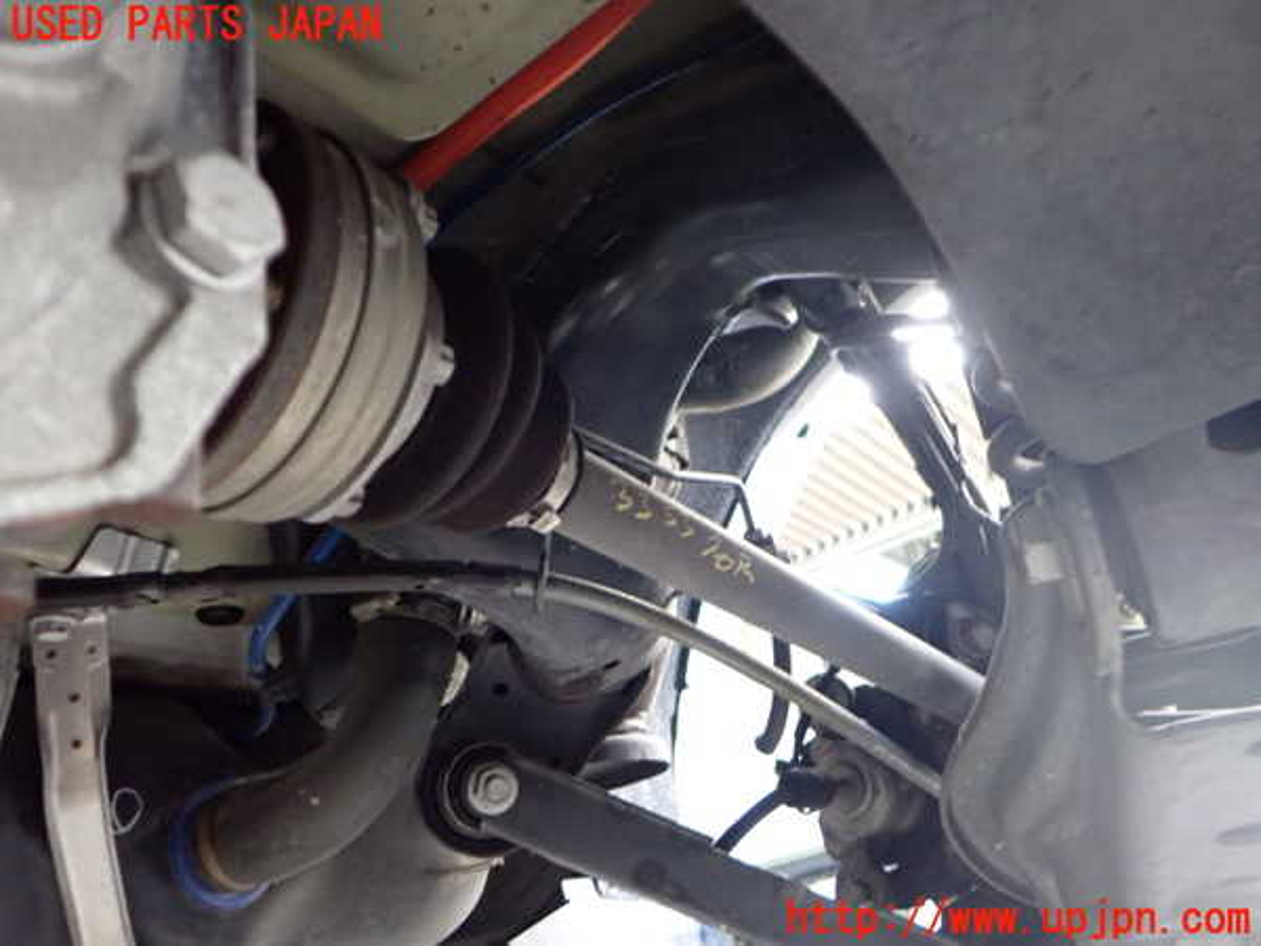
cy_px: 473
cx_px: 630
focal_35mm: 30
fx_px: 1093
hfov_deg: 60.0
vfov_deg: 46.8
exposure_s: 1/30
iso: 800
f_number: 2.3
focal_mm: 5.4
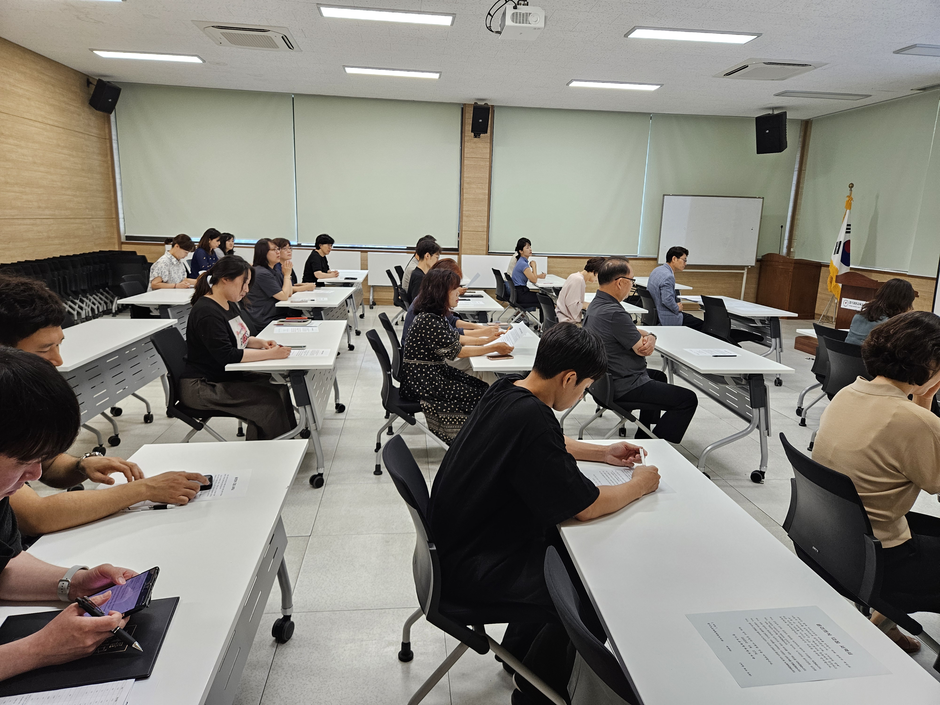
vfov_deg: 58.9
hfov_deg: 73.9
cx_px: 470
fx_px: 625
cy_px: 352
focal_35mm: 23
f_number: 1.8
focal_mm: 5.4
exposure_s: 1/120
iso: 160
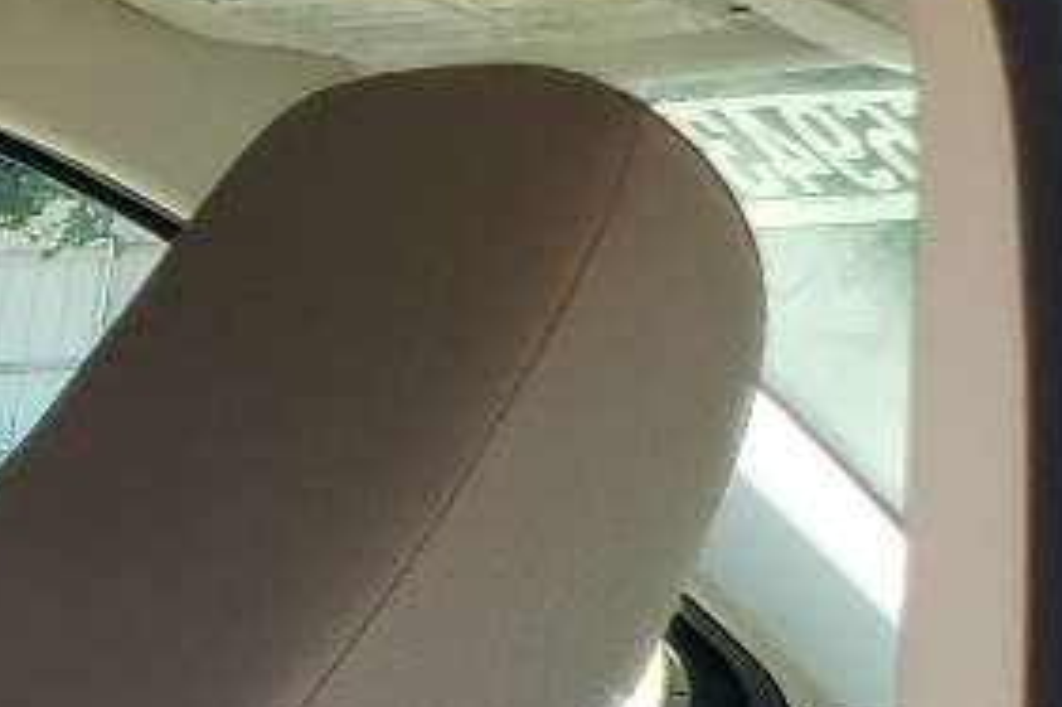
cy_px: 1970
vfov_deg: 7.9
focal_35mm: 154
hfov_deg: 11.3
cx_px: -1421
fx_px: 4540
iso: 50
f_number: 1.5
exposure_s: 1/476
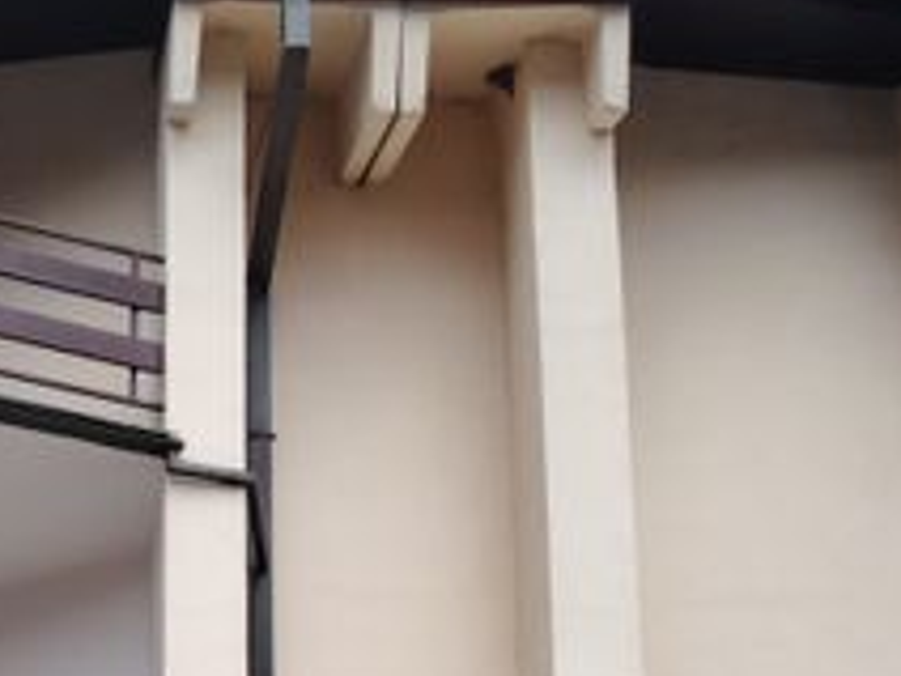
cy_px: 1097
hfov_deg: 21.8
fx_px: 2238
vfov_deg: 15.5
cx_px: -47
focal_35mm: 86
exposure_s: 1/100
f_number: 1.75
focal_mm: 5.25
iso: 128
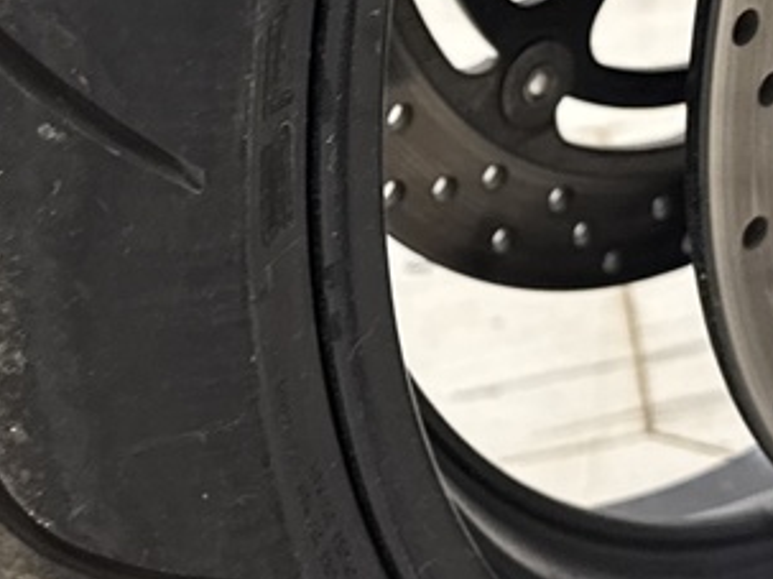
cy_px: 202
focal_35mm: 114
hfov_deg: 17.3
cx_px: 321
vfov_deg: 13.0
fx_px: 2545
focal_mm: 6.76
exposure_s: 1/100
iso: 125
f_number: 1.78
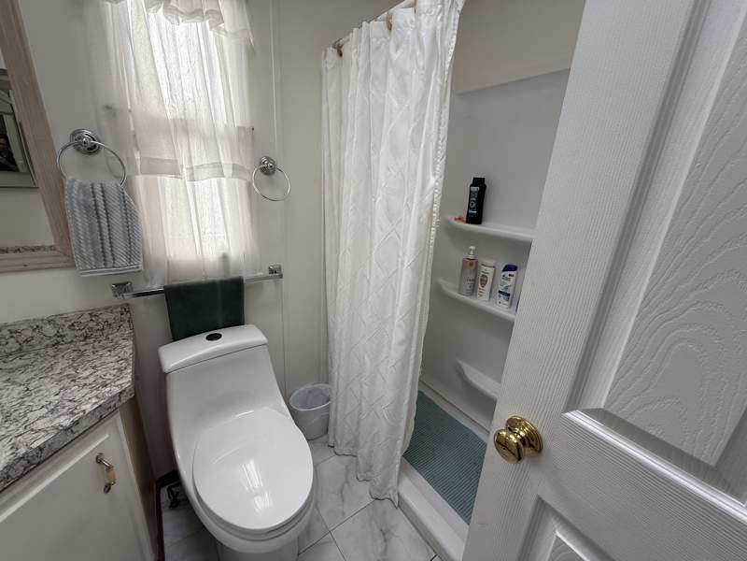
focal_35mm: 14
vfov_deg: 85.7
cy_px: 280
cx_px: 374
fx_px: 302
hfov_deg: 102.1
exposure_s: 1/173
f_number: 2.2
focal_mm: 2.22
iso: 64
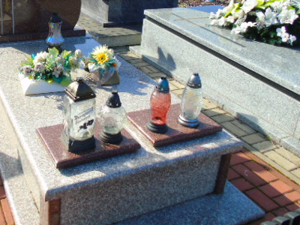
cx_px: 74
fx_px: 347
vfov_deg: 35.3
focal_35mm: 40
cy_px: 59
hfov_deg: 45.2
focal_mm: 4.4
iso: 80
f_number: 3.4
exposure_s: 1/500
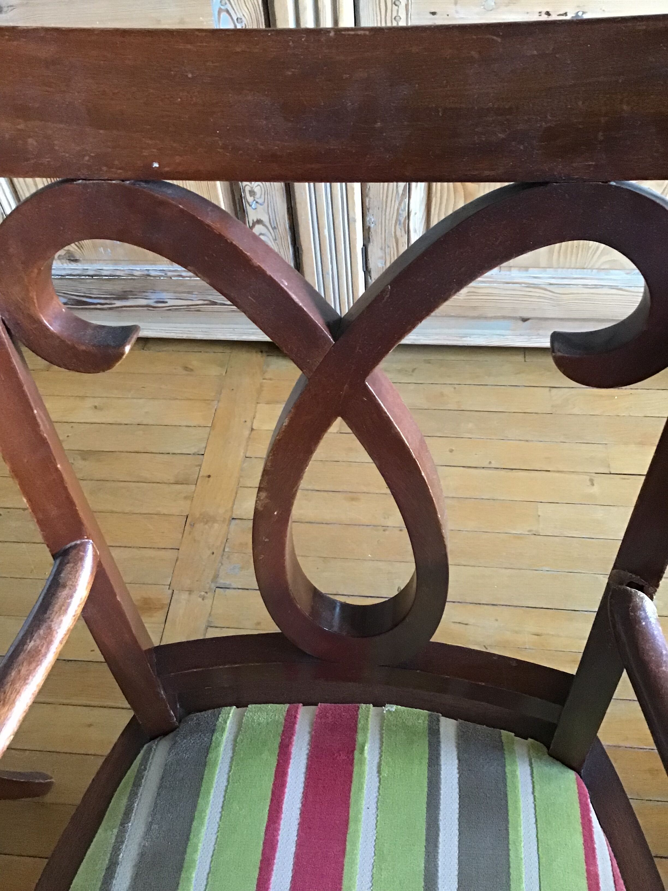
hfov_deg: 45.4
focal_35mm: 31
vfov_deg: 58.4
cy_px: 446
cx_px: 334
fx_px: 798
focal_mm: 3.3
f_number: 2.4
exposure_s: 1/17
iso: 250
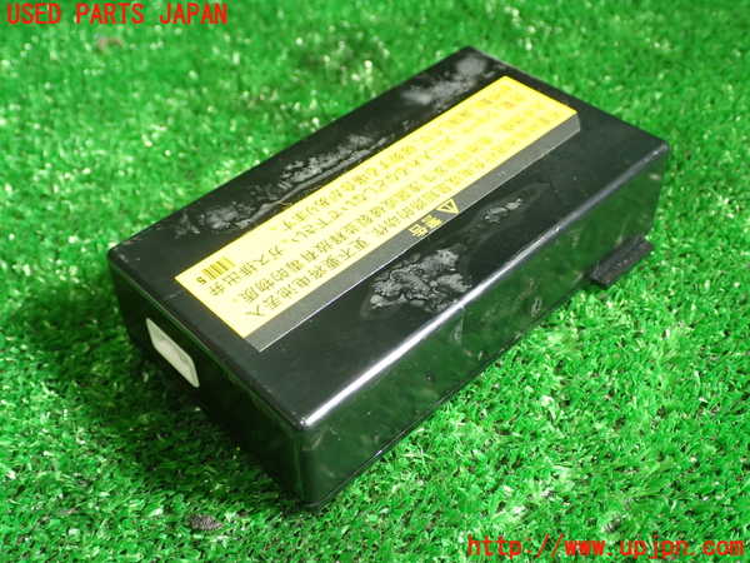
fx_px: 888
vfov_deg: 35.1
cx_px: 375
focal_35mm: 41
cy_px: 282
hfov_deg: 45.8
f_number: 2.8
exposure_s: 1/40
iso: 320
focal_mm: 7.31
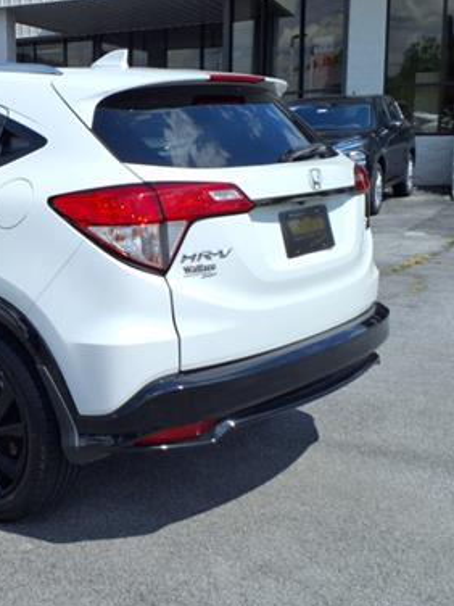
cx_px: -10
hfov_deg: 29.3
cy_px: 253
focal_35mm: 46
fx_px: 804
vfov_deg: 41.1
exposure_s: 1/2500
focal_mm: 3.58
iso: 40
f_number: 1.9
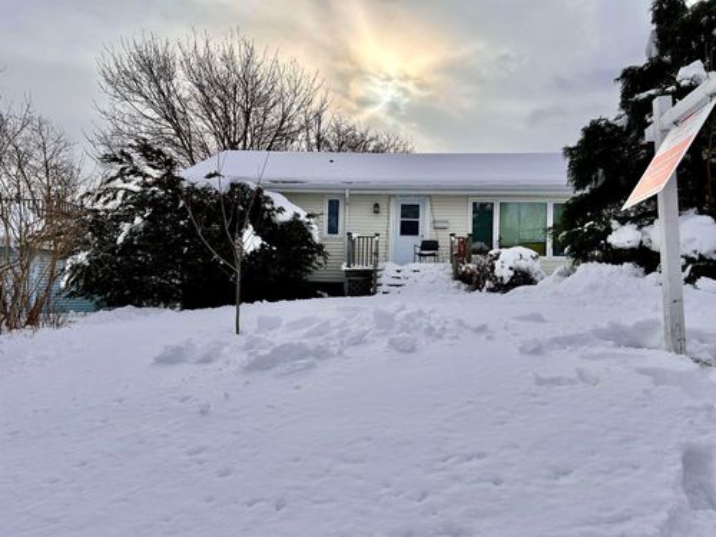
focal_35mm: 26
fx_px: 538
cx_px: 358
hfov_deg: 67.3
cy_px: 268
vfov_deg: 53.1
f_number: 1.5
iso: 50
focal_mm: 5.7
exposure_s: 1/6579
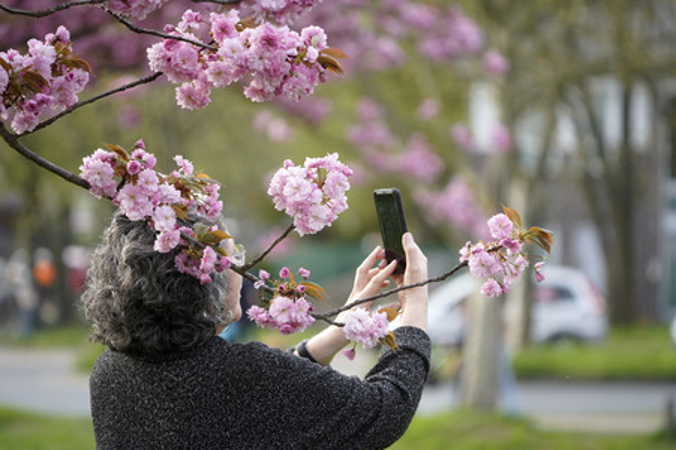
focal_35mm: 234
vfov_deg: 5.9
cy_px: 225
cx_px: 338
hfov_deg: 8.8
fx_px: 4391
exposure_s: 1/640
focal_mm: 234
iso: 1600
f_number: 5.6
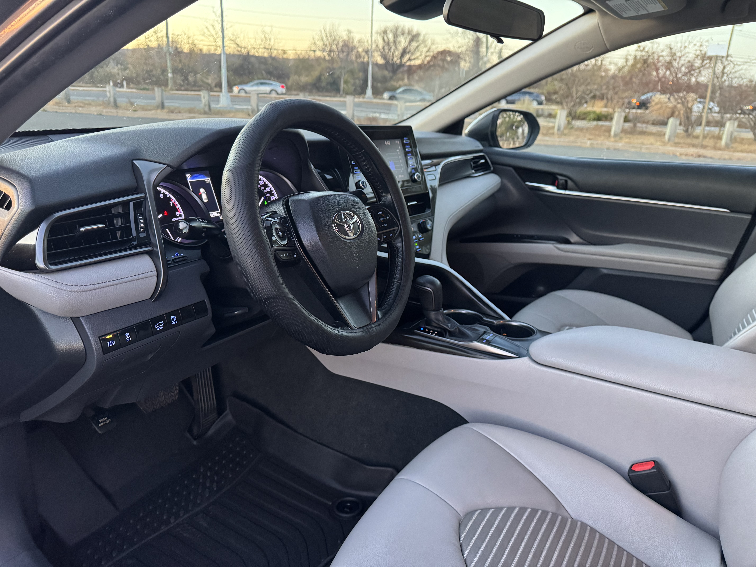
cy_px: 284
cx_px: 378
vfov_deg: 56.8
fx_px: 524
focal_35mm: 24
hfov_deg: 71.6
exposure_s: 1/60
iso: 800
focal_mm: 6.76
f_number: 1.78
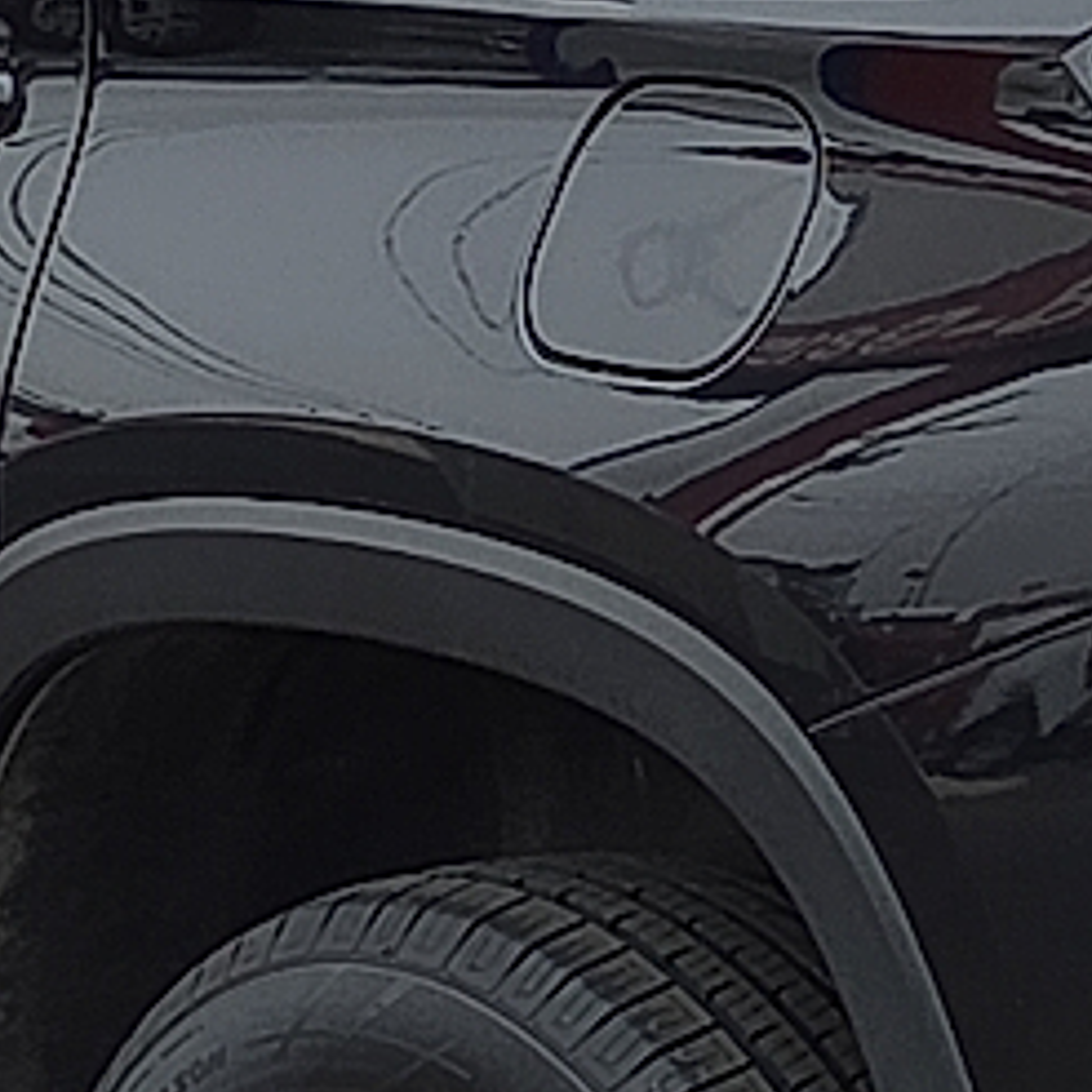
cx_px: 892
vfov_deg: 7.8
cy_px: 324
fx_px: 7995
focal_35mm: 224
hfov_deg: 7.8
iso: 76
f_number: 1.8
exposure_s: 1/833
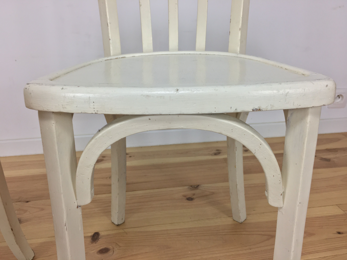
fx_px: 291
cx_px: 174
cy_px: 130
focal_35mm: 29
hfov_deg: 61.7
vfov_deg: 48.2
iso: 32
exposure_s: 1/33
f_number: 2.2
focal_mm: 4.15
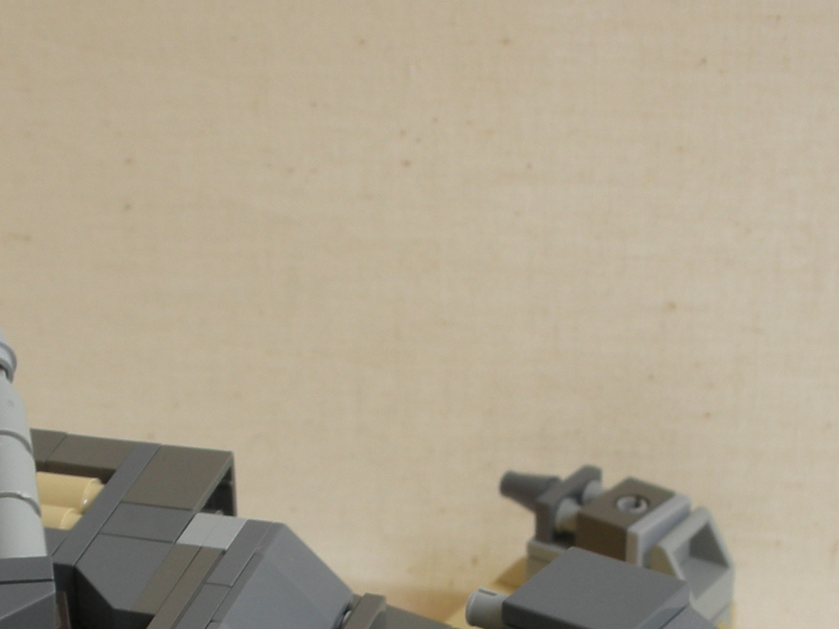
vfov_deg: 13.7
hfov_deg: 18.5
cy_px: 655
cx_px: 298
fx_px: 2570
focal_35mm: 106
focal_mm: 7.7
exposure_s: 1/6.2
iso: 50
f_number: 3.5
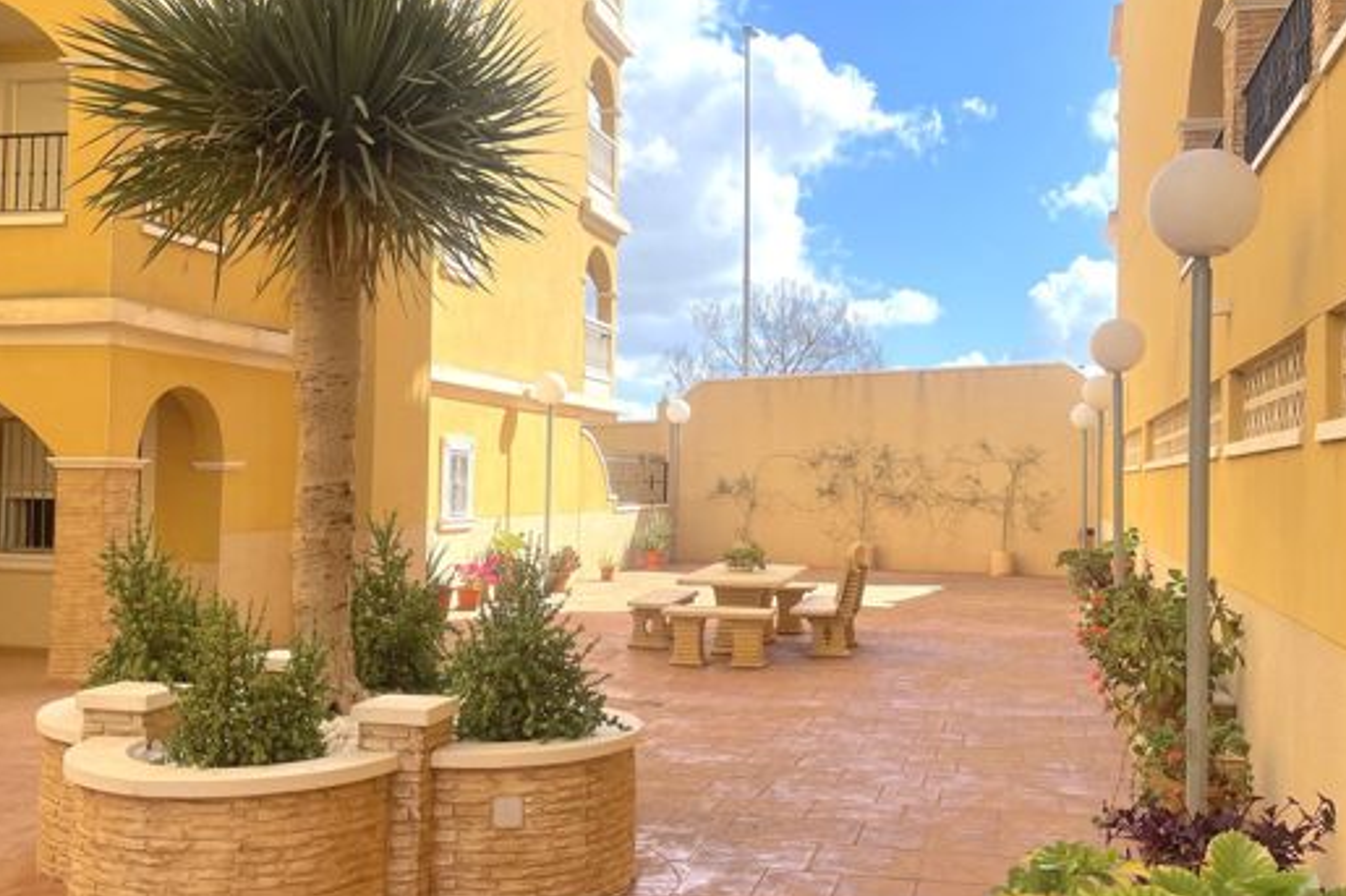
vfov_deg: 35.9
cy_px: 444
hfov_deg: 51.9
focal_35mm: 37
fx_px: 1383
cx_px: 691
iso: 32
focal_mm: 4.2
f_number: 1.6
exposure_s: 1/3509
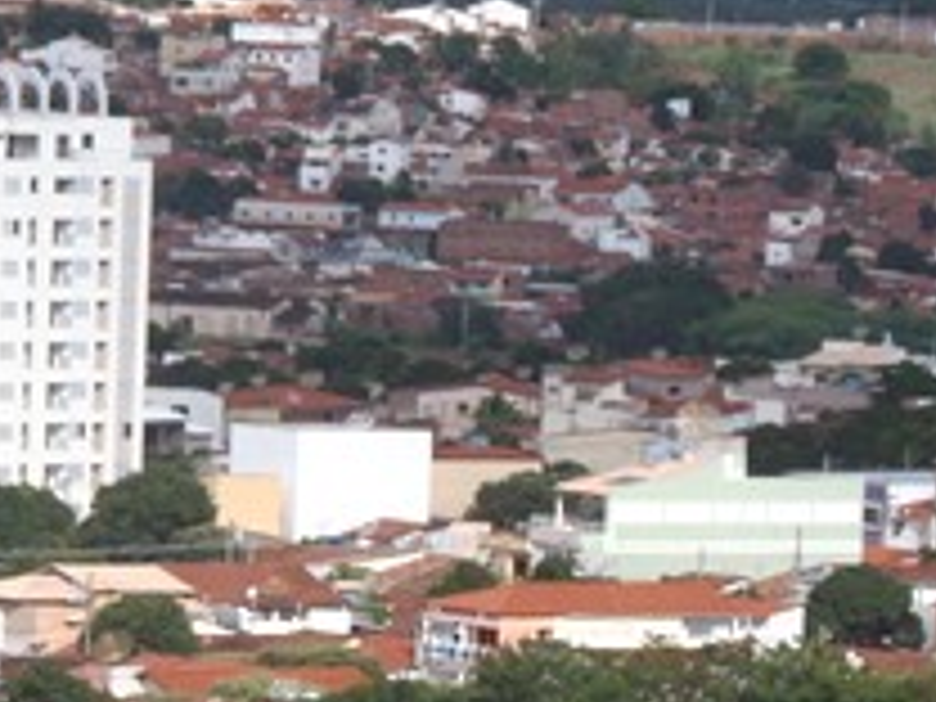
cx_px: 99
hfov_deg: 4.5
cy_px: 443
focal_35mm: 442
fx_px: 11951
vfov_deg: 3.4
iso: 64
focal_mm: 34
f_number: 4.9
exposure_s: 1/500
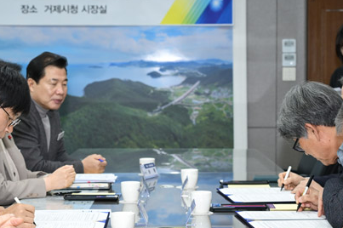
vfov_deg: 13.6
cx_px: 165
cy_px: 155
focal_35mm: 100
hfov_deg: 20.4
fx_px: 952
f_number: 4
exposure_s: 1/250
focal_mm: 46
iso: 800
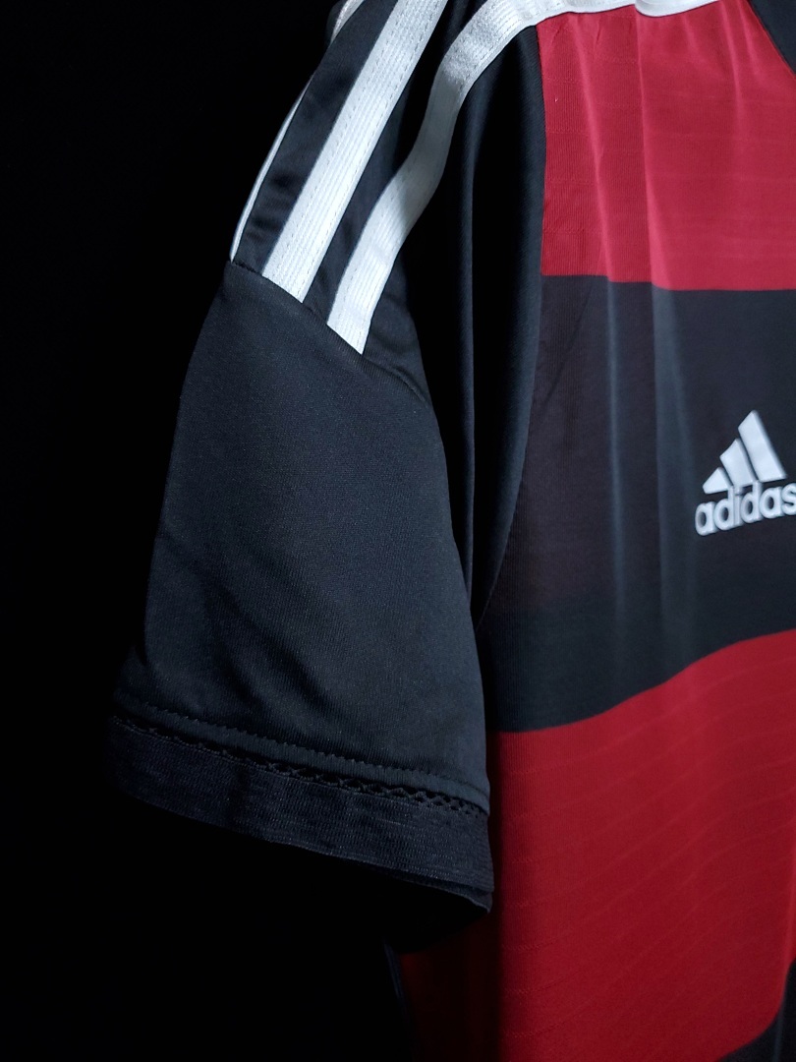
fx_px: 797
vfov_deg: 67.3
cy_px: 531
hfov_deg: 53.1
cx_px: 398
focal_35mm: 26
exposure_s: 1/15
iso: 200
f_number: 1.5
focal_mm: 4.3
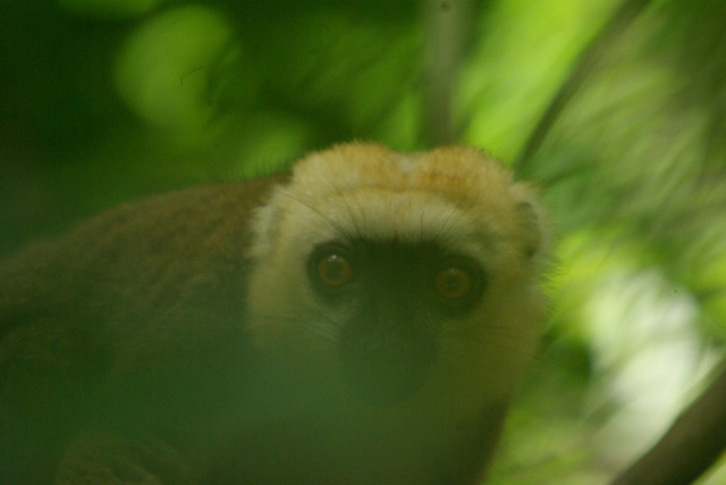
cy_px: 242
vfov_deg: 2.2
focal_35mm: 630
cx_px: 363
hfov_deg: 3.3
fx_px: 12707
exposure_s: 1/125
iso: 800
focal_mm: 420
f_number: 6.7
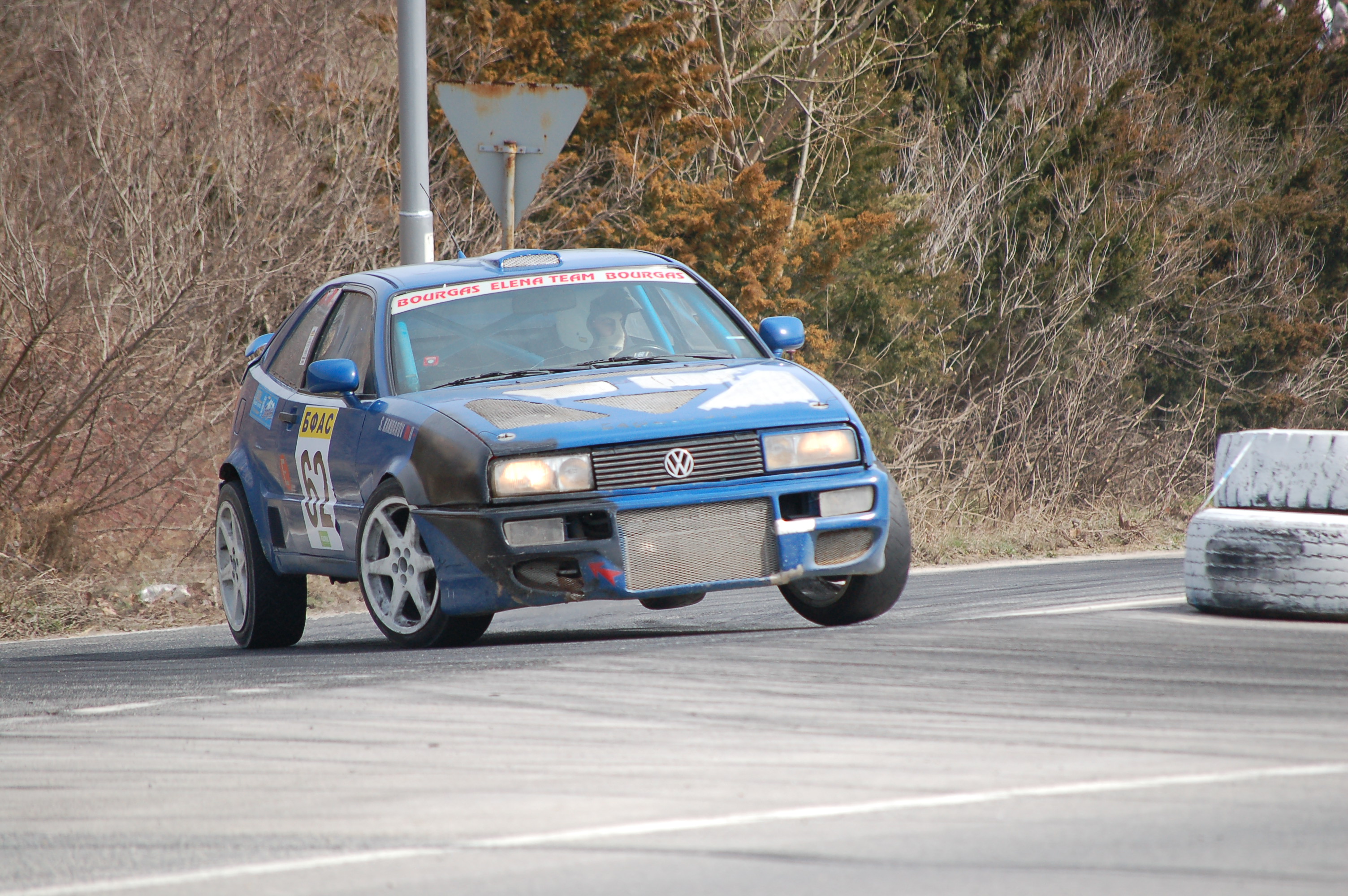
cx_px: 674
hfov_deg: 6.9
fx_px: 11223
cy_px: 448
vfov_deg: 4.6
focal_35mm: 300
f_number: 5.6
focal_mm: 200
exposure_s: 1/1000
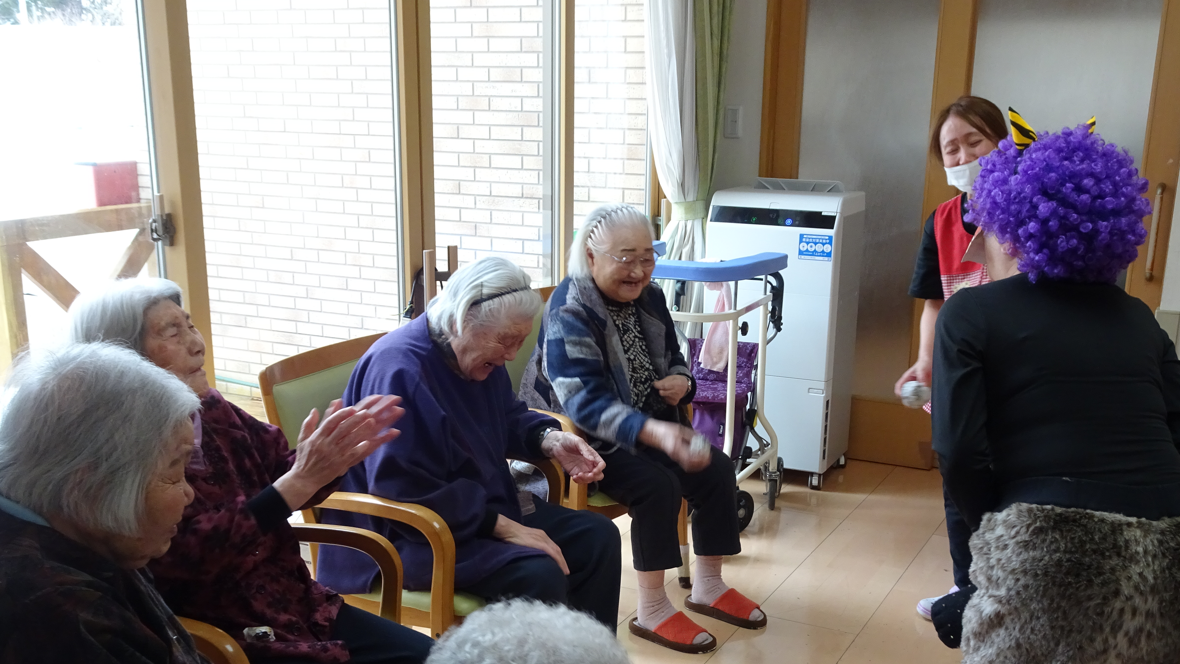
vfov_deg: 30.2
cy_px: 447
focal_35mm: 39
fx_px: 1220
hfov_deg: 51.6
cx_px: 601
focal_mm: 5.98
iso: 250
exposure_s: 1/40
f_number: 4
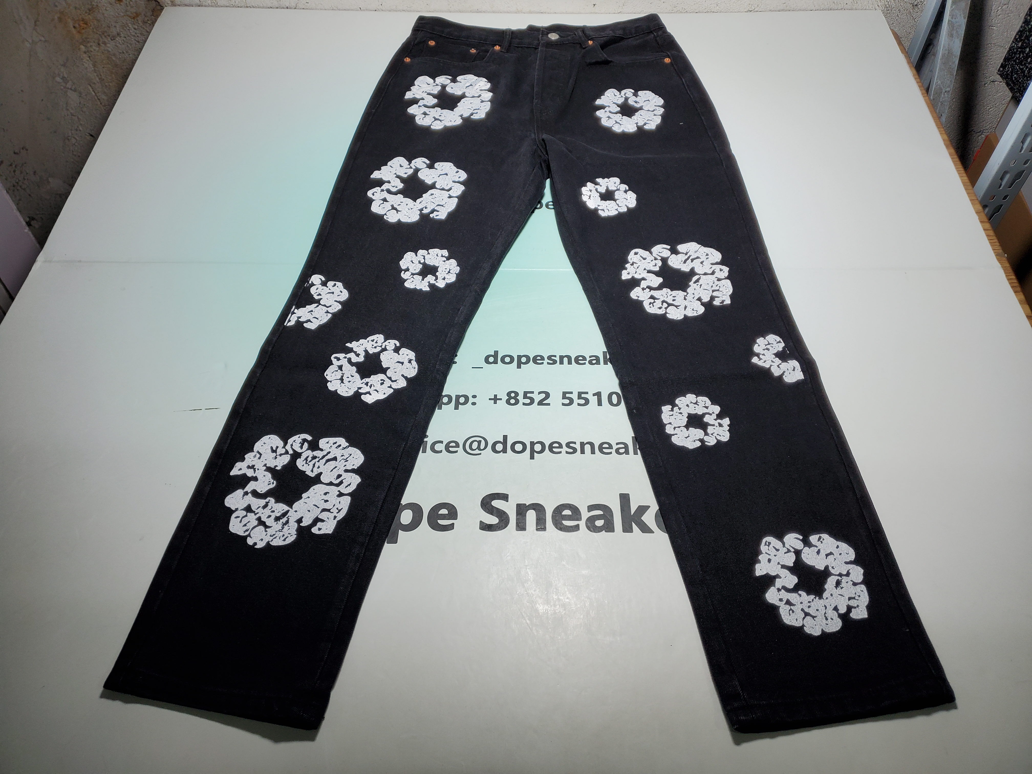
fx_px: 775
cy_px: 387
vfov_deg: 53.1
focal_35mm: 26
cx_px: 516
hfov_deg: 67.3
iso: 50
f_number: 1.5
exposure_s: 1/508
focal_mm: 4.3
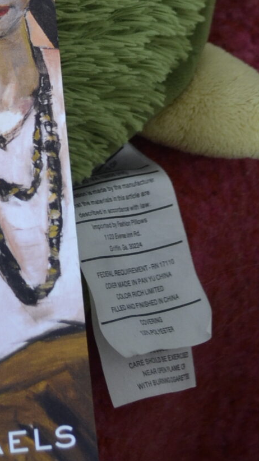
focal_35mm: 141
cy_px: -113
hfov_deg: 8.5
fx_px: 1723
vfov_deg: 14.7
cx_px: -30
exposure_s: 1/5
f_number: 4.8
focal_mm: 32
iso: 400
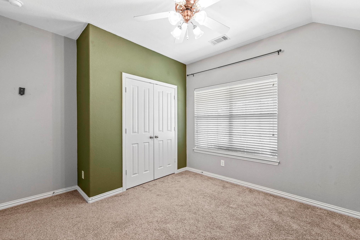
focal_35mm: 15
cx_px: 187
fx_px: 150
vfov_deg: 77.2
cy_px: 122
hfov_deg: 100.4
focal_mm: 14
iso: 500
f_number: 9
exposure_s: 1/1.67
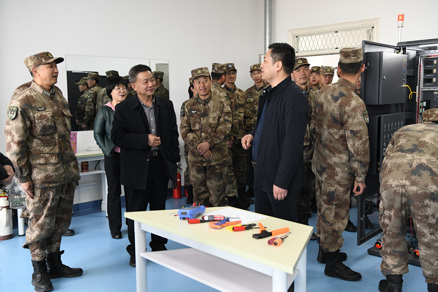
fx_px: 511
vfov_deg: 31.9
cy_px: 146
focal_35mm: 42
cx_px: 219
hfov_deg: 46.4
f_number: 5
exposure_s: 1/250
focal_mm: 42
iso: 3600
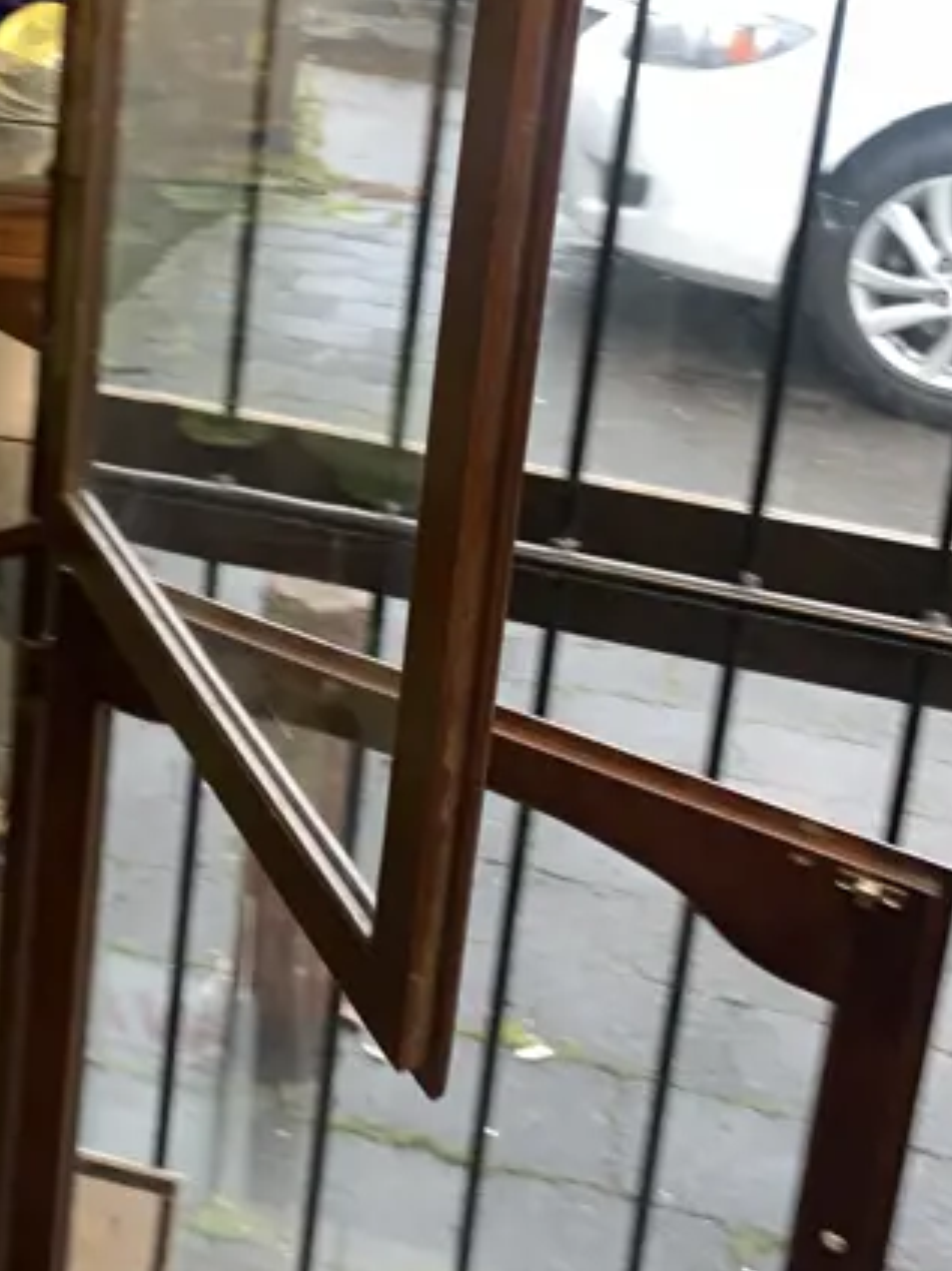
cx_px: -30
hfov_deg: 22.3
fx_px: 2311
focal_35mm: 63
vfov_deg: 29.7
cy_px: 189
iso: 100
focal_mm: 4.25
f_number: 1.8
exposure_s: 1/50
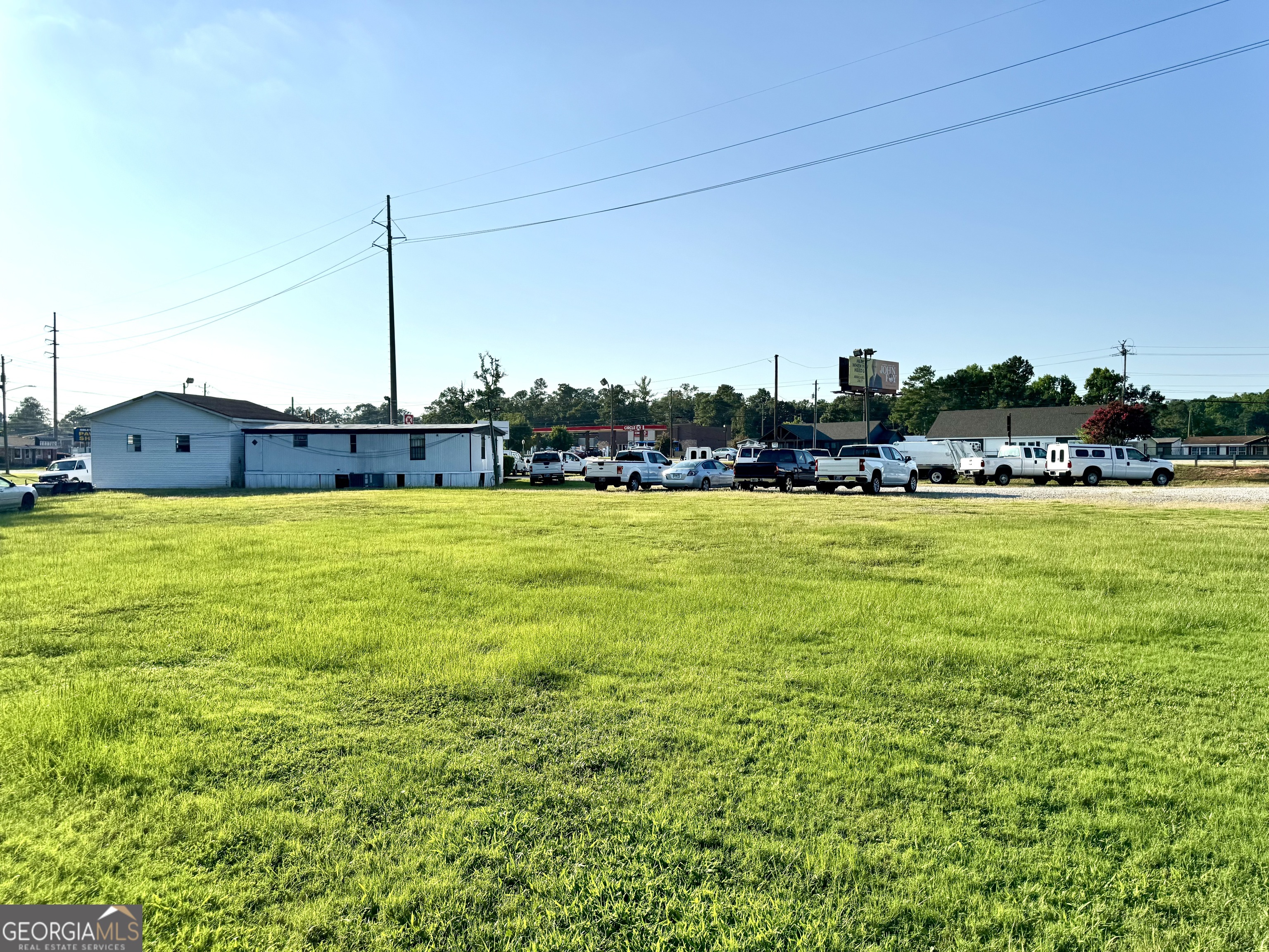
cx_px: 634
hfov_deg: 71.6
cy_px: 476
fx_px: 880
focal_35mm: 24
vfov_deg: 56.8
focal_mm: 6.76
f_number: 1.78
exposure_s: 1/9009
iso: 80
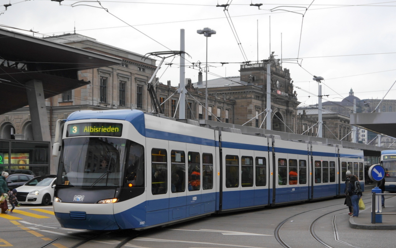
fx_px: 464
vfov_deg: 29.8
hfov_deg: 46.2
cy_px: 143
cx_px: 199
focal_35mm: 43
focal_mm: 19
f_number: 4.5
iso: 160
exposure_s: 1/125
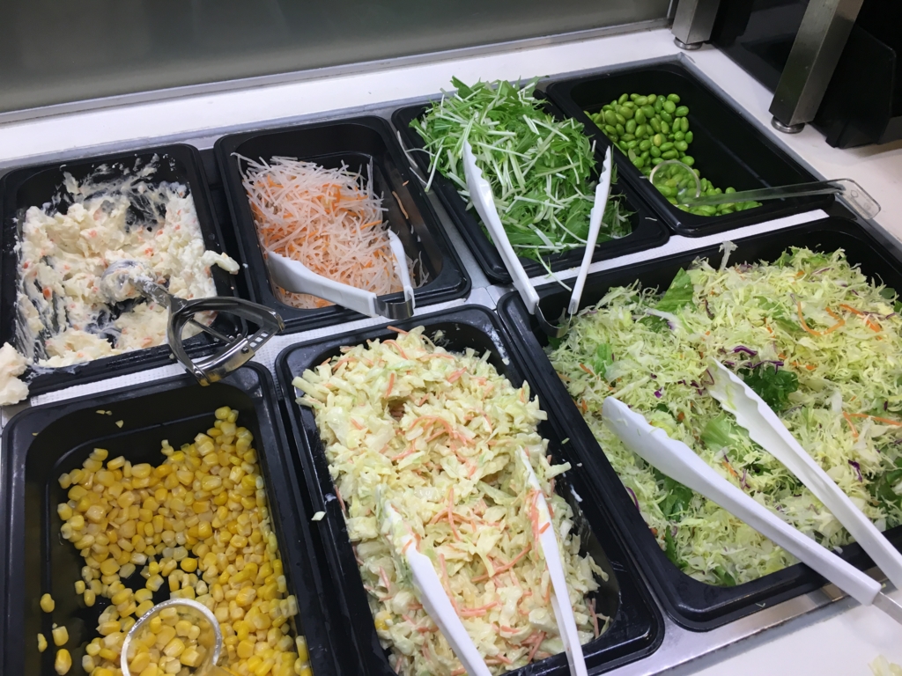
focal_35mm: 29
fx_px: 756
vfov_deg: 48.2
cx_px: 451
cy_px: 338
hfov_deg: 61.7
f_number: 2.2
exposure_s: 1/30
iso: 25
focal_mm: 4.15
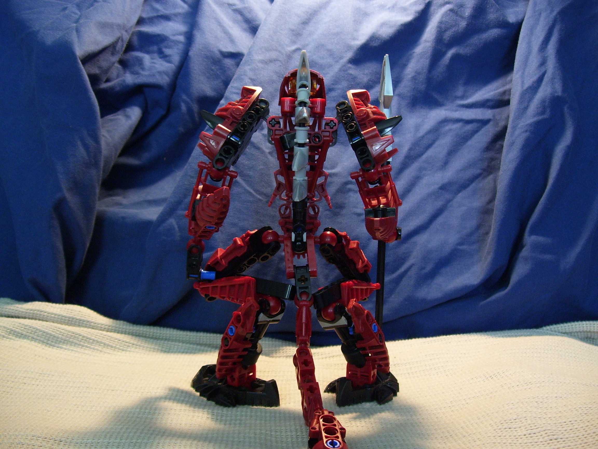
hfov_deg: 51.4
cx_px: 299
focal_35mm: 36
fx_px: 622
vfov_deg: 39.7
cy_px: 224
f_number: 2.7
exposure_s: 1/8
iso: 160
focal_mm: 6
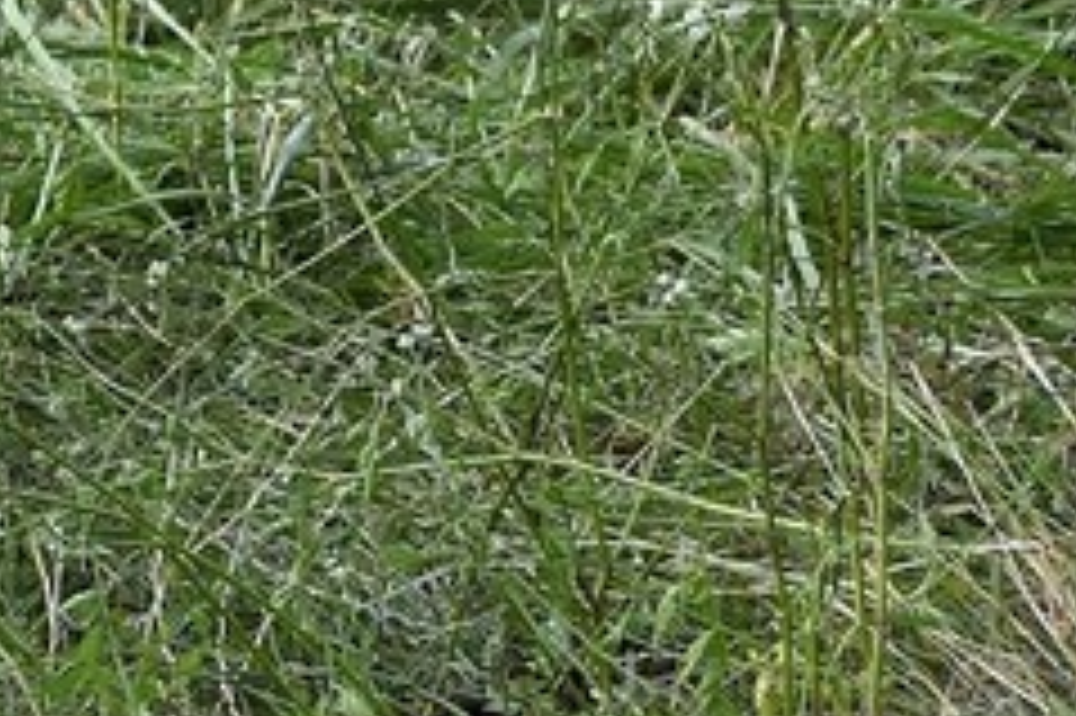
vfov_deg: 2.5
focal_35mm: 550
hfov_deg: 3.6
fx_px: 16427
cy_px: -1238
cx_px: -2431
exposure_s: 1/500
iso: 400
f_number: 7.1
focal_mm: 82
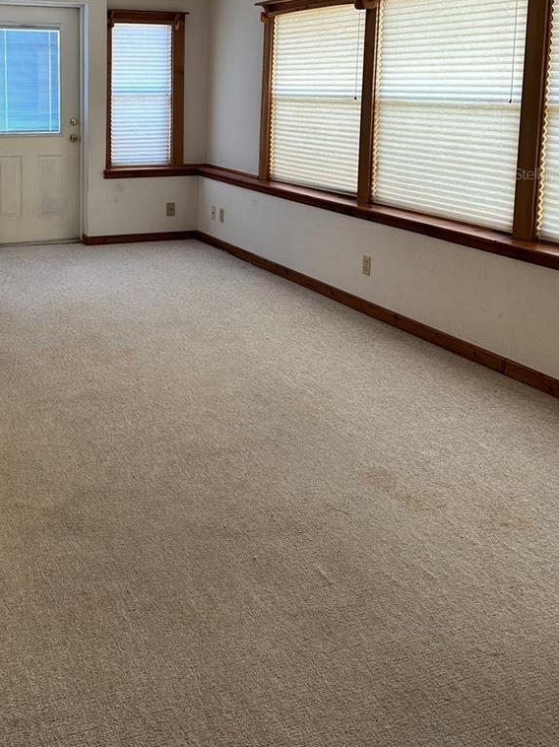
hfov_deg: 36.8
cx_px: 141
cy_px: 173
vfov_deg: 46.9
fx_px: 819
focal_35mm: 38
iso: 160
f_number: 1.78
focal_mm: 6.86
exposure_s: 1/60
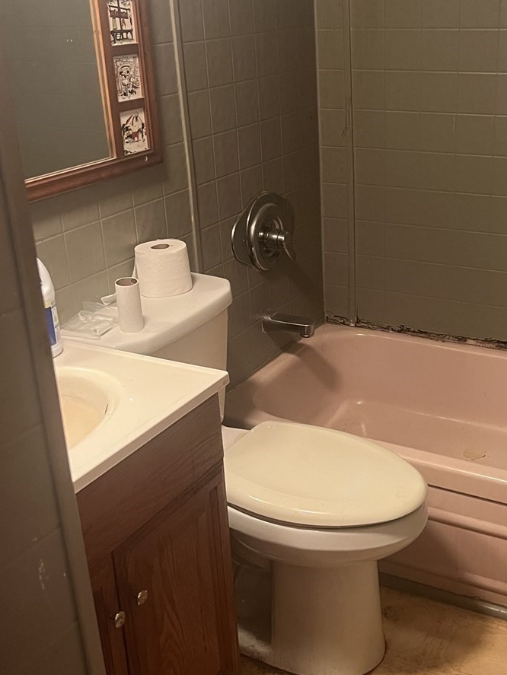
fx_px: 878
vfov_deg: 42.1
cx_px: 344
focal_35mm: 45
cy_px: 340
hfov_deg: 31.9
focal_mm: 5.7
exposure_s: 1/40
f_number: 1.5
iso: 400
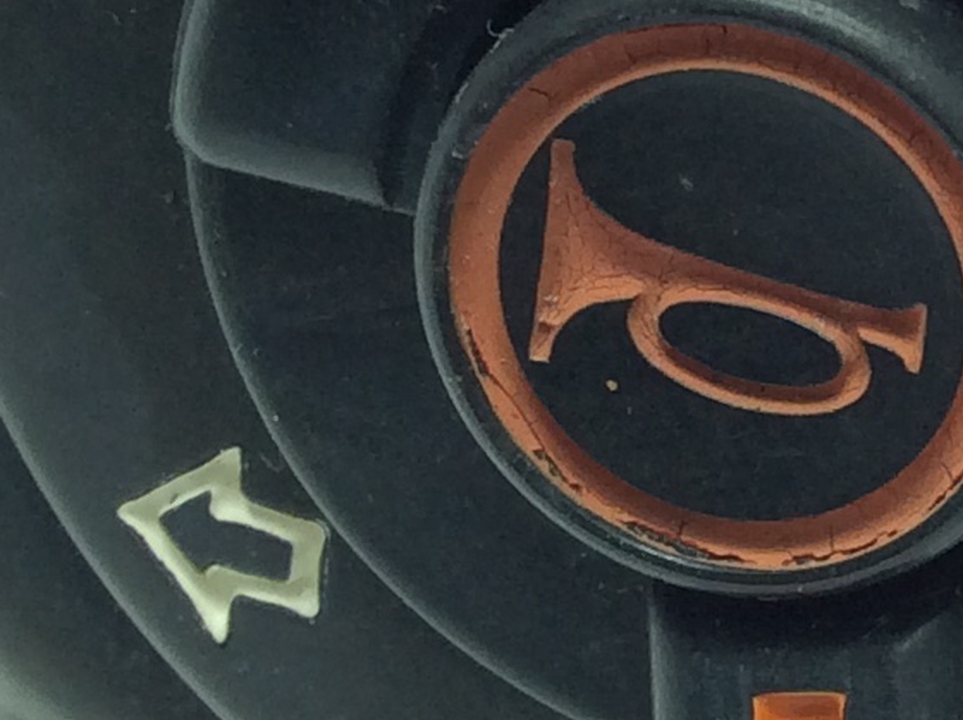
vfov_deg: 9.9
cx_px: 1021
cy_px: -29
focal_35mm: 148
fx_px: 4114
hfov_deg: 13.1
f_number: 2.4
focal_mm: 3.3
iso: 32
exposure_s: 1/181
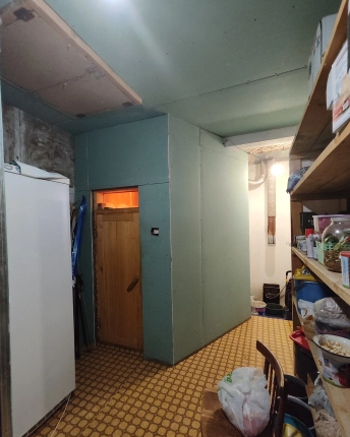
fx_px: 220
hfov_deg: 77.0
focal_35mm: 17
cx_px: 174
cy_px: 229
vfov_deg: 89.6
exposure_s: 1/33.3
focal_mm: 1.65
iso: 480
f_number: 2.2
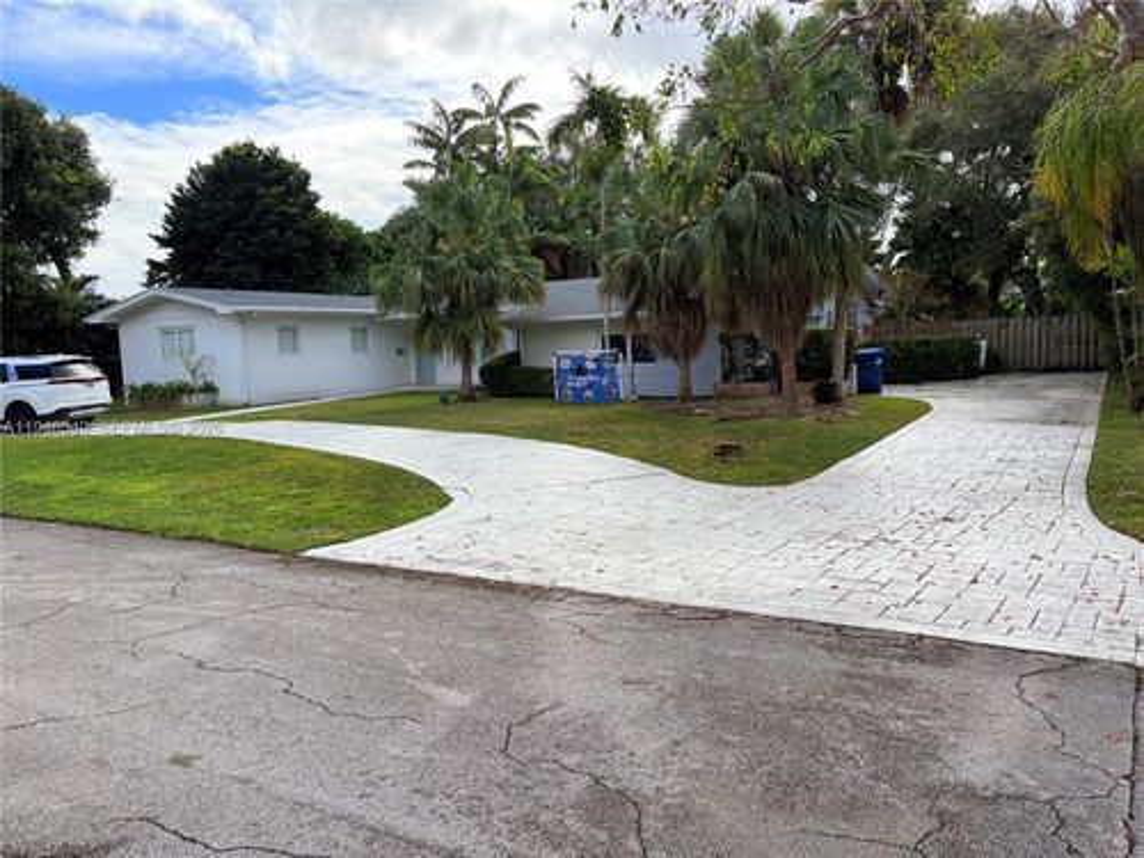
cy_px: 429
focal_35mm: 26
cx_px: 572
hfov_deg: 67.3
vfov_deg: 53.1
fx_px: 859
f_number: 1.6
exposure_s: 1/2208
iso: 64
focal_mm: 5.96
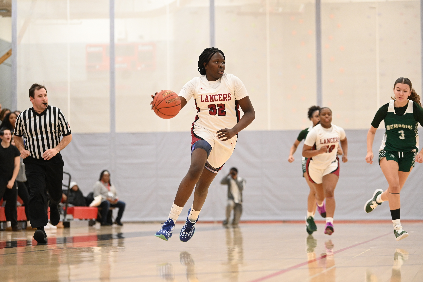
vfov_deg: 11.4
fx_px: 1409
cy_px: 141
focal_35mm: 120
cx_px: 212
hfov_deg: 17.1
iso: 5000
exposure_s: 1/1000
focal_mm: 120
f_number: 2.8
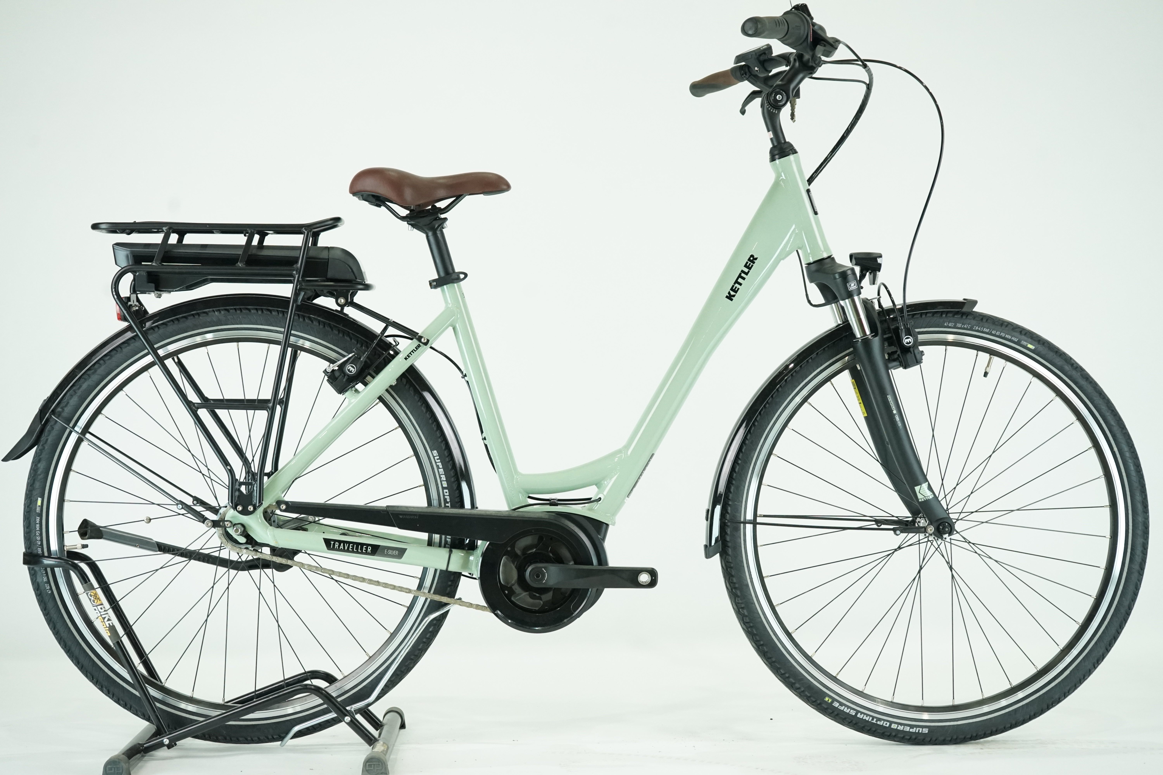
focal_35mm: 56
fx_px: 1809
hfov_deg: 35.6
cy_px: 388
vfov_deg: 24.2
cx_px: 582
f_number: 6.3
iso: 2500
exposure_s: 1/200
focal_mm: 56
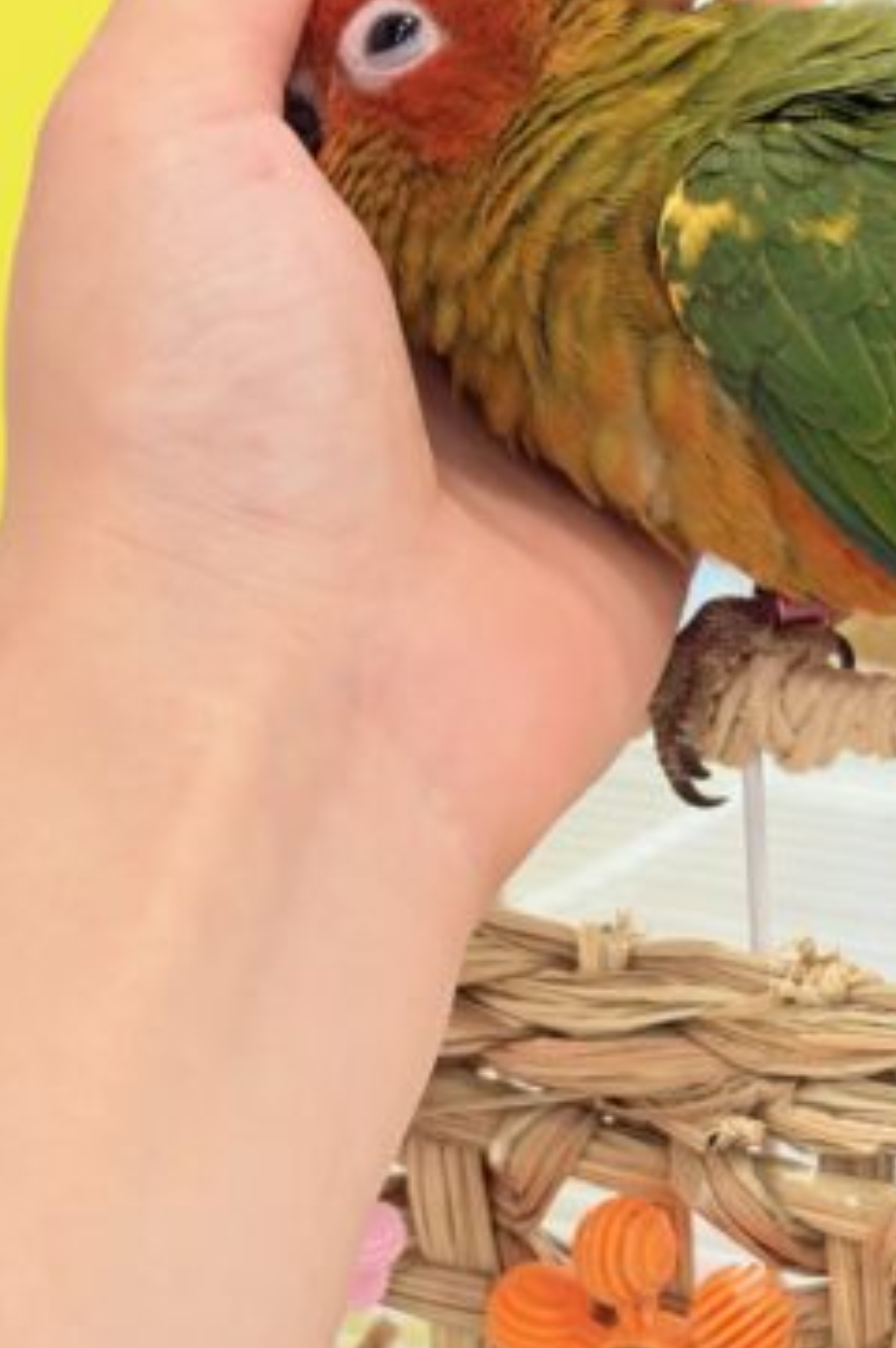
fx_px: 3591
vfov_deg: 21.3
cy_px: 609
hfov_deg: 13.8
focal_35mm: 96
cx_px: 1064
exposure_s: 1/50
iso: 64
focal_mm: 5.96
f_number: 1.6
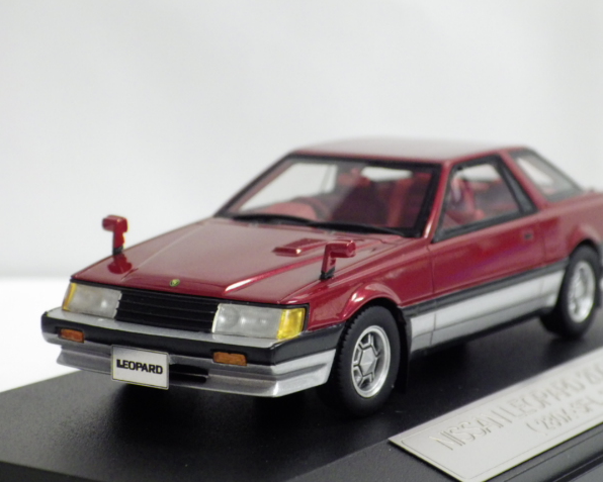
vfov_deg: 14.3
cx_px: 320
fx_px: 1928
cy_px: 240
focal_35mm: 108
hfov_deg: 17.8
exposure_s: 1/30
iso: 800
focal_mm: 18.4
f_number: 4.6
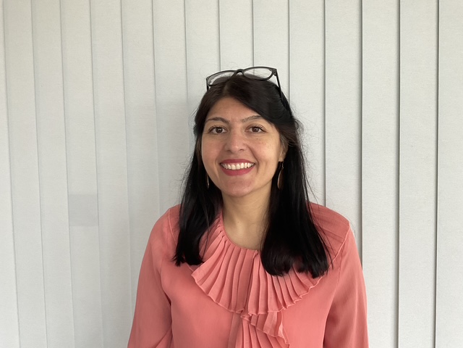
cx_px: 232
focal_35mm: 29
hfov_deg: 61.7
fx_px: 388
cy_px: 174
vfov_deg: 48.2
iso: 64
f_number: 1.8
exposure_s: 1/82
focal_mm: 3
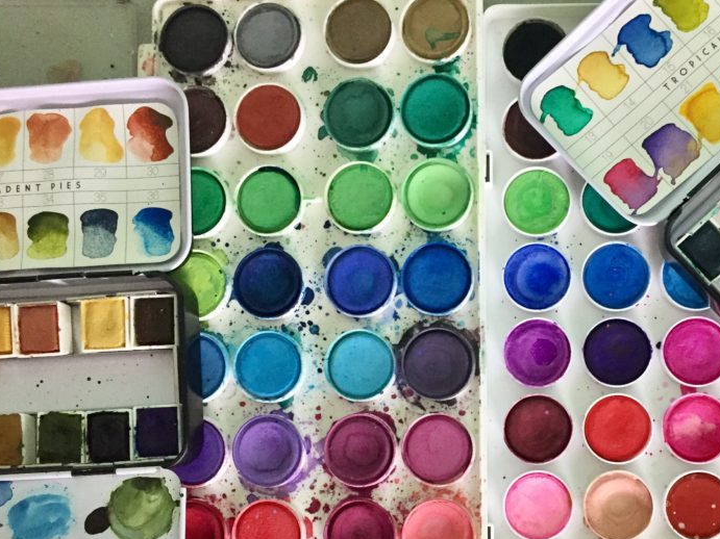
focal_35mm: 43
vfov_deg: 33.2
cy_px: 375
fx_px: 894
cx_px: 510
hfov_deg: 42.9
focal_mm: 4.15
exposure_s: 1/30
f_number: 2.2
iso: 200
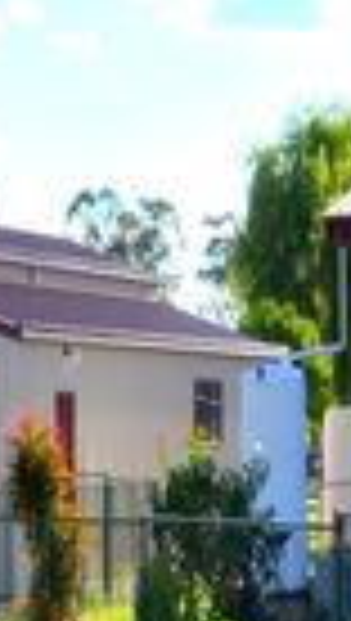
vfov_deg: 20.0
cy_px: 304
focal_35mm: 107
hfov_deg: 11.0
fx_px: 1764
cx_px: 490
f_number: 8
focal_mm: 20
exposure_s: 1/250
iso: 100
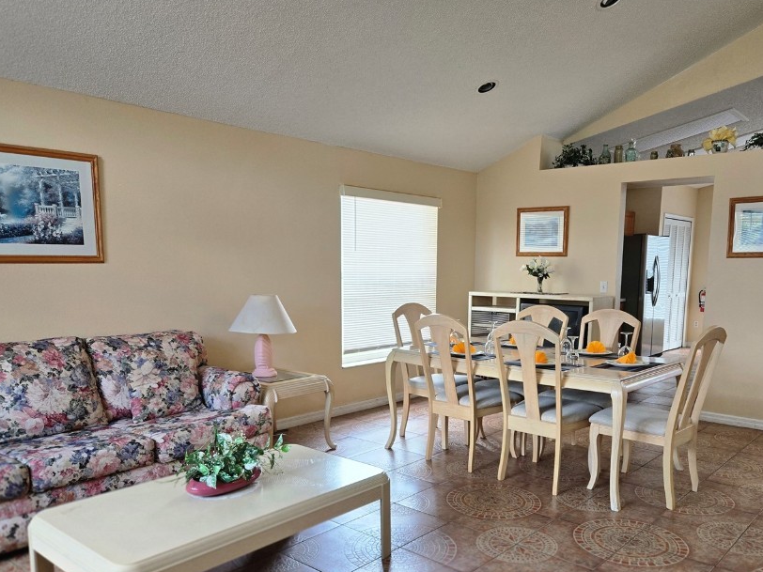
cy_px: 356
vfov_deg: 47.8
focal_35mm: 29
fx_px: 639
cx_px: 443
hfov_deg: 61.3
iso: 100
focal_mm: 5.4
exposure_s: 1/120
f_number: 1.8
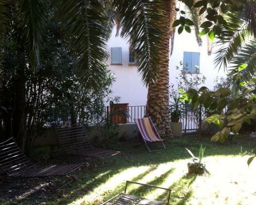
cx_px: 128
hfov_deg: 40.3
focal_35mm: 46
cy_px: 101
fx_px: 349
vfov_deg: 32.7
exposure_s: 1/60
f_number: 2.8
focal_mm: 3.85
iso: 80
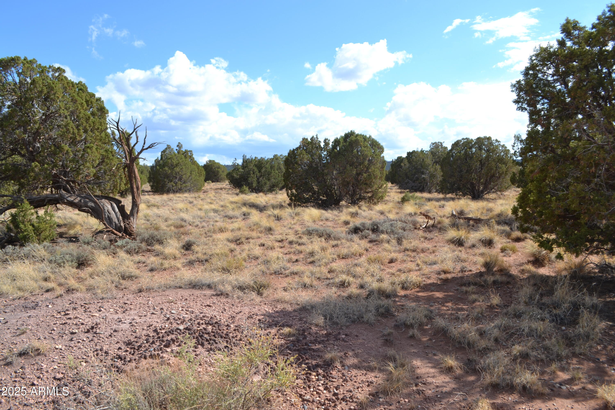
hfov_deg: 61.9
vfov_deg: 43.6
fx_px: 512
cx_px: 308
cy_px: 205
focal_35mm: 30
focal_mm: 20
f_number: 8
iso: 100
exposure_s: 1/250
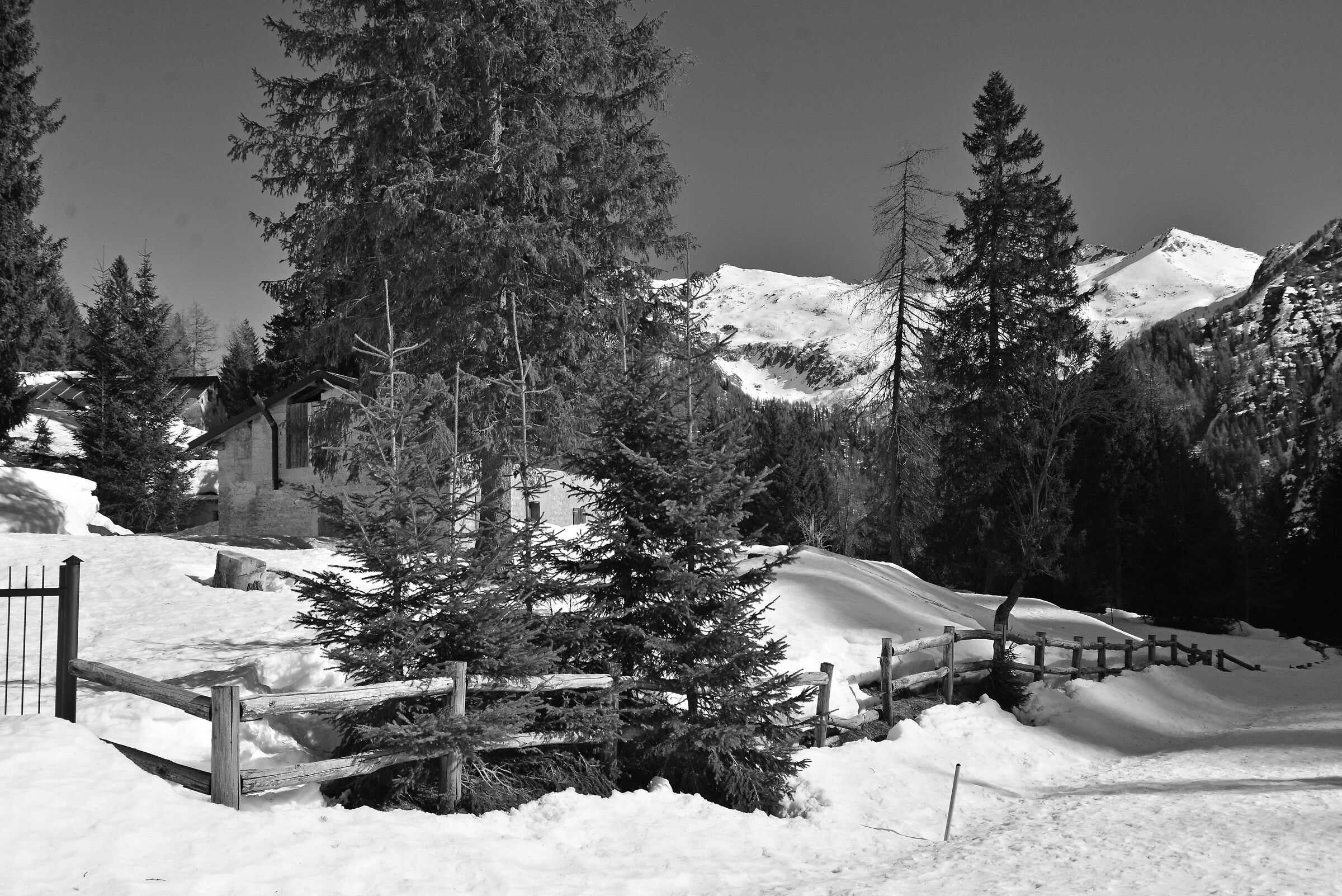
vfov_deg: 36.9
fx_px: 1342
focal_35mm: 36
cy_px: 448
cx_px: 671
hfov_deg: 53.1
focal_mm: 36
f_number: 7.1
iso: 1000
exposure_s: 1/2000
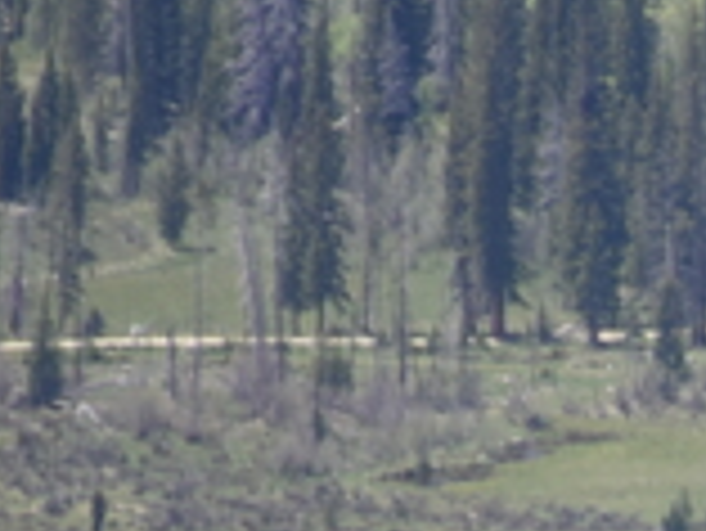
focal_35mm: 2348
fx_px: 47925
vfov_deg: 0.6
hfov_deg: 0.8
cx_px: 2442
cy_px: 1368
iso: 280
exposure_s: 1/640
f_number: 5.6
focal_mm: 300
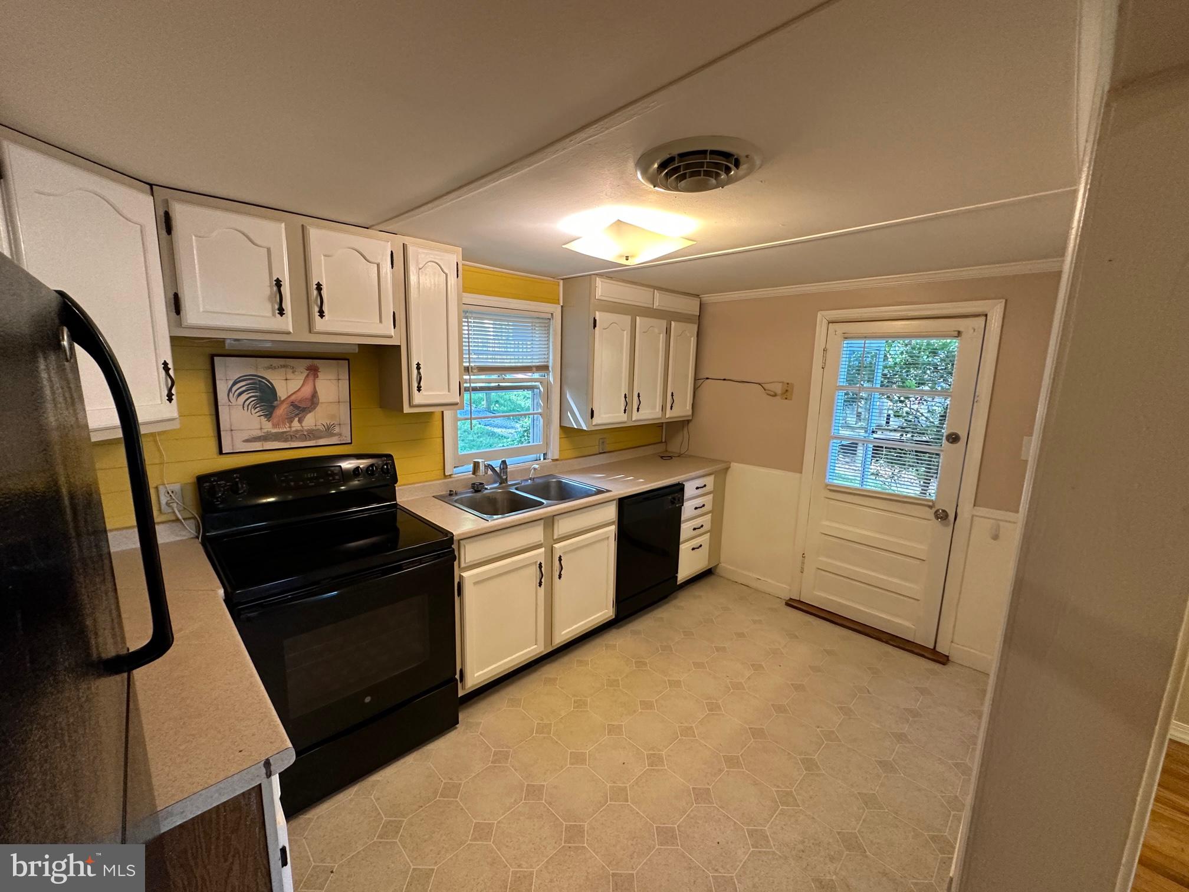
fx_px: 481
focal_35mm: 14
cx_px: 594
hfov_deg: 102.1
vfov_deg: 85.7
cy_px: 446
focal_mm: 2.22
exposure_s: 1/120
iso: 320
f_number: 2.2
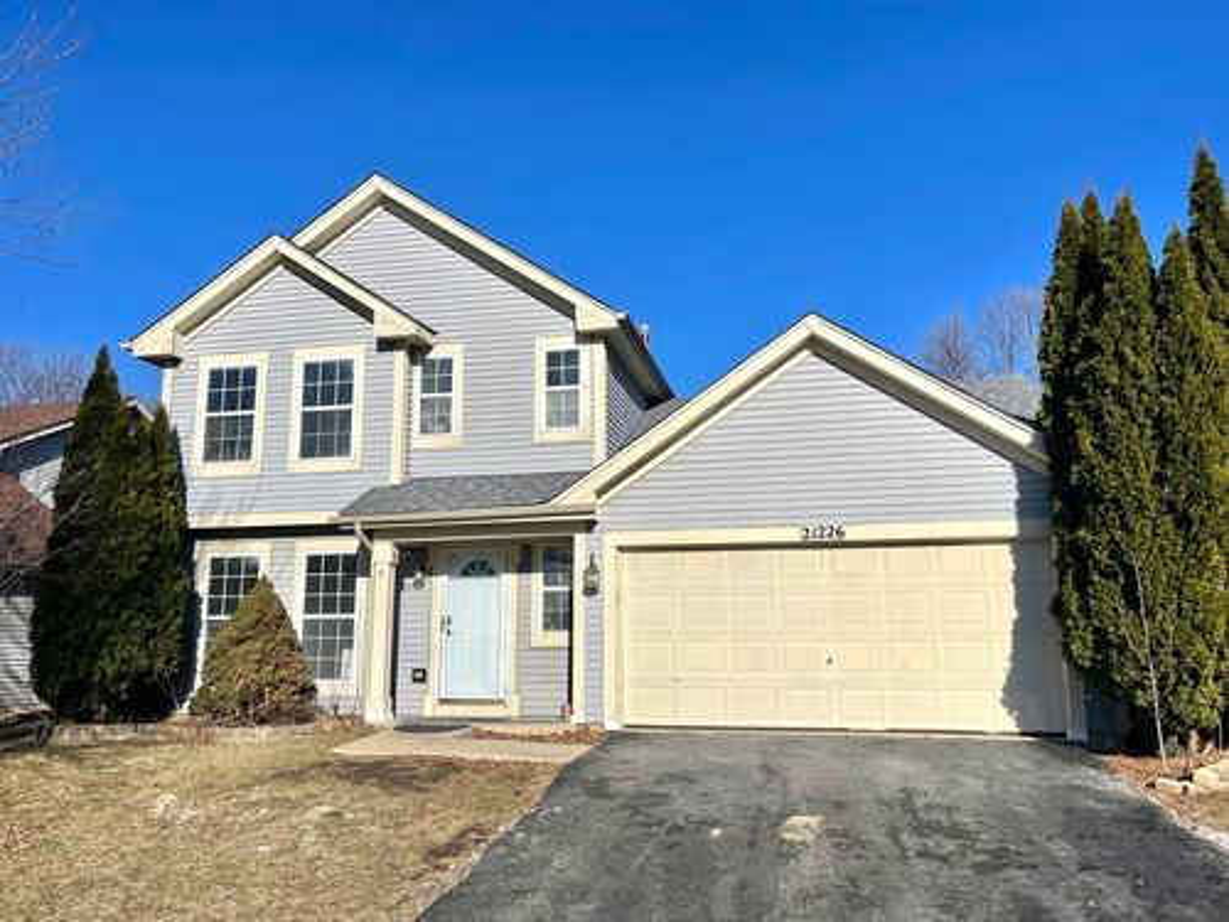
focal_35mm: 25
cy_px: 461
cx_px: 614
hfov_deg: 69.4
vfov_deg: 54.9
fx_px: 888
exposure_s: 1/9174
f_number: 1.6
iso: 32
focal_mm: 5.1
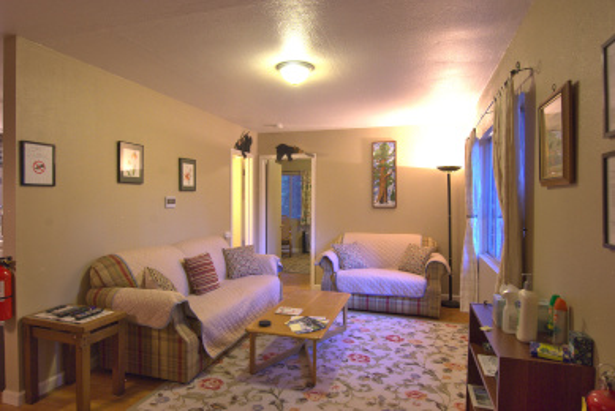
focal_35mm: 21
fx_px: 359
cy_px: 206
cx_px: 308
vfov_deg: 59.6
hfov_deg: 81.2
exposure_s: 1/8
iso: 1600
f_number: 10
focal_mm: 14
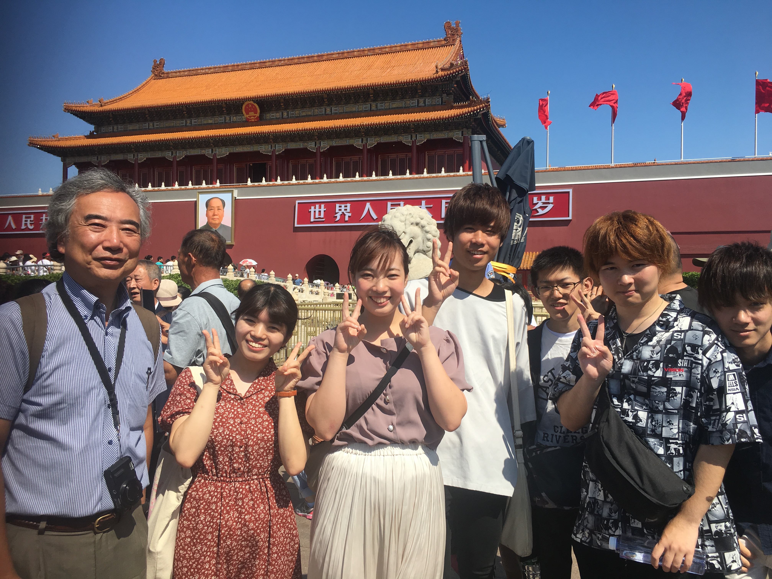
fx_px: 647
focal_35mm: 29
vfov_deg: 48.2
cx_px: 386
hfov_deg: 61.7
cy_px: 290
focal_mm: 4.15
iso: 25
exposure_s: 1/1637
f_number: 2.2
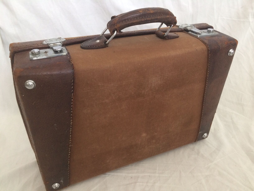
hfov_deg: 61.7
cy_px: 96
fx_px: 213
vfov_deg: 48.2
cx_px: 127
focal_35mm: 29
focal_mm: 4.15
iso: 250
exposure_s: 1/33
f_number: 2.2
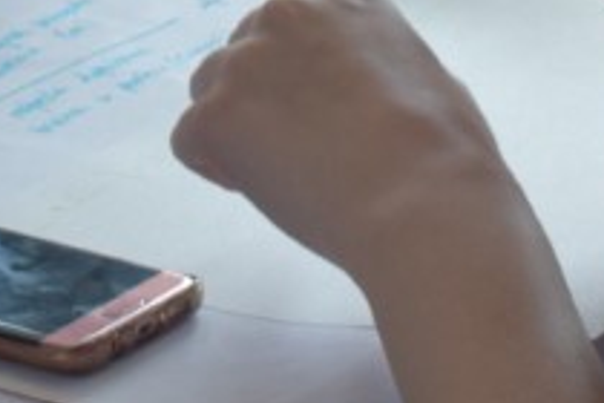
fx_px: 5788
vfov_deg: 3.9
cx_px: 46
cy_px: -651
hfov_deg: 6.0
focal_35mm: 345
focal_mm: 42
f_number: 7.1
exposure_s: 1/200
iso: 400
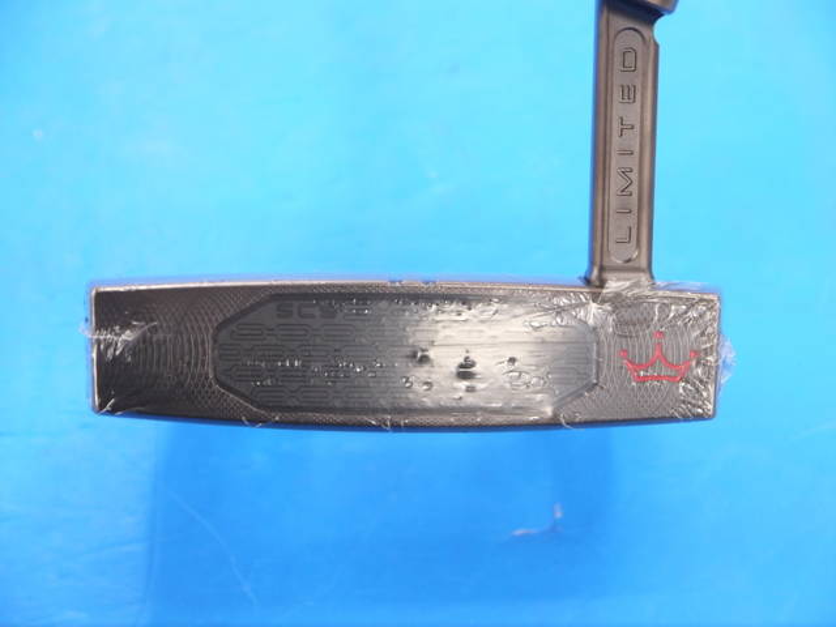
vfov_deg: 17.6
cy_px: 314
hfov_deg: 23.3
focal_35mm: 84
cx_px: 418
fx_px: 2029
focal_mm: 42
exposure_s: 1/80
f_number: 5.6
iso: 800
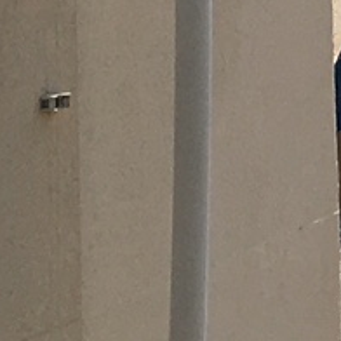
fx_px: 2942
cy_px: -390
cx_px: 792
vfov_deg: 6.4
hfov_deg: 6.4
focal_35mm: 264
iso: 25
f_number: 2.2
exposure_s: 1/4525
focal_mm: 4.15
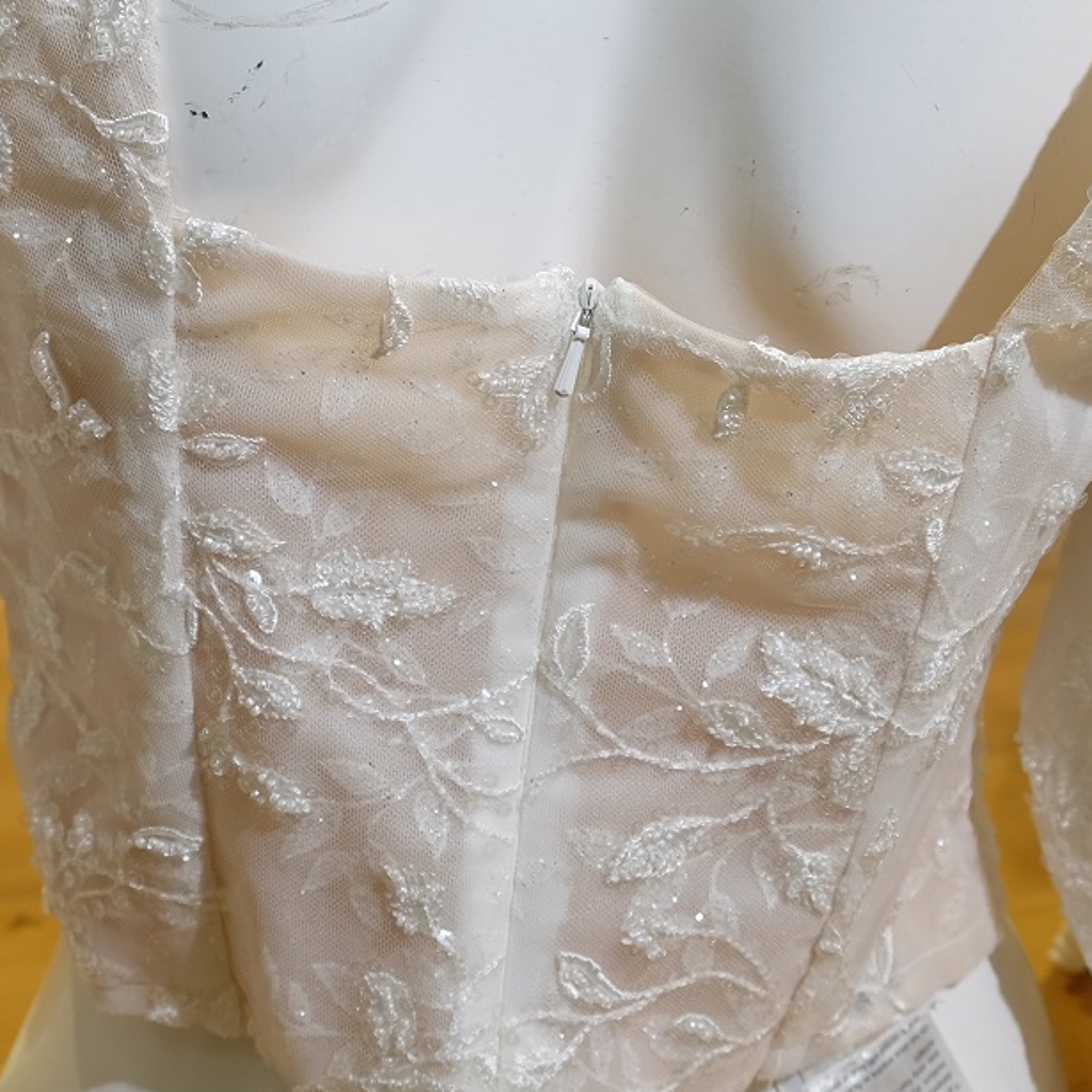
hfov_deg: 23.7
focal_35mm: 73
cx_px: 586
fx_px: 2605
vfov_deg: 23.4
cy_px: 282
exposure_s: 1/125
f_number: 4.5
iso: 200
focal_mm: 22.3
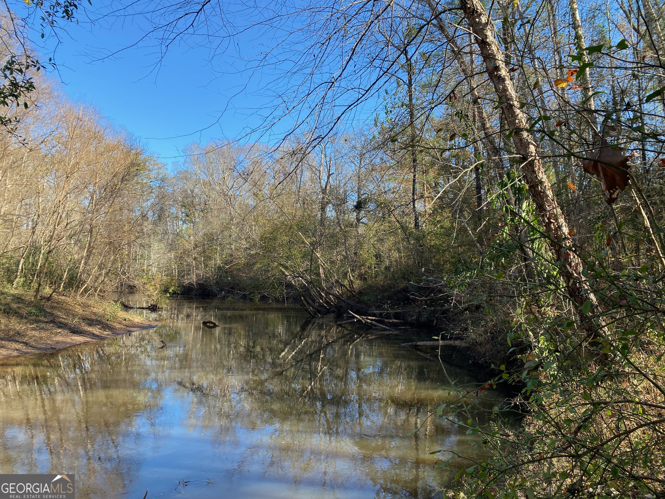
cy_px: 250
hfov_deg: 67.3
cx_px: 332
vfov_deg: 53.1
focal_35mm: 26
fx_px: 499
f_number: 1.8
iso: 32
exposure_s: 1/757
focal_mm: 4.25
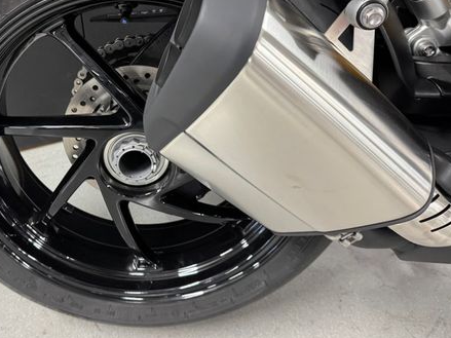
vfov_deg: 40.3
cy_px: 121
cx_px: 151
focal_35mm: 35
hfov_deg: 51.7
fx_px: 456
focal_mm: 6.76
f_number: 1.78
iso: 320
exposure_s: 1/50
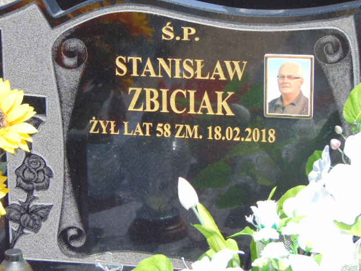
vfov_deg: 11.1
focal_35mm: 133
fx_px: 1387
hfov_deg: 14.8
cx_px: 180
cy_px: 136
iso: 80
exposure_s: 1/500
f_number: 4
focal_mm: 23.9
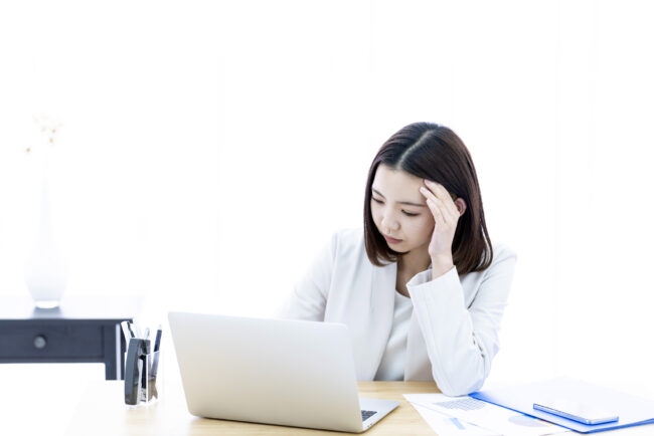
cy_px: 218
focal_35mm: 85
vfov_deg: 16.1
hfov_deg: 23.9
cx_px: 327
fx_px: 1545
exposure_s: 1/400
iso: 800
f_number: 2.8
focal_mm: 85
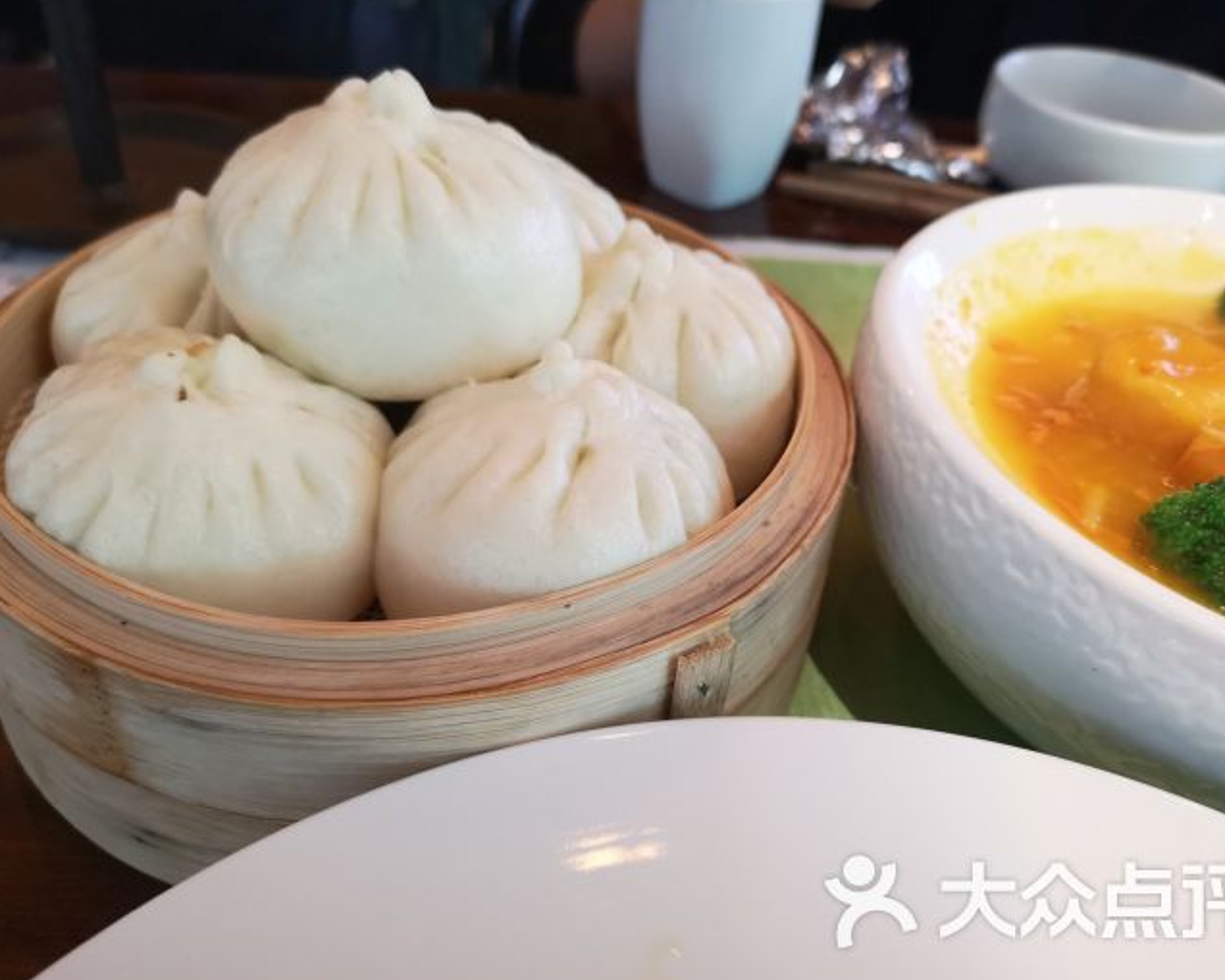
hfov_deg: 60.4
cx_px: 634
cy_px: 496
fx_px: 1052
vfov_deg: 50.0
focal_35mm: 29
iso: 400
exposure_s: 1/33.3
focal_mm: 3.95
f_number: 1.8
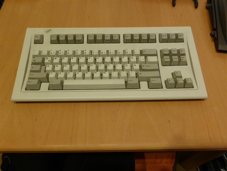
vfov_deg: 49.7
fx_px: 184
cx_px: 114
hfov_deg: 63.4
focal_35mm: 28
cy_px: 86
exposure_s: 1/8
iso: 400
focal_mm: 4.8
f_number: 3.4
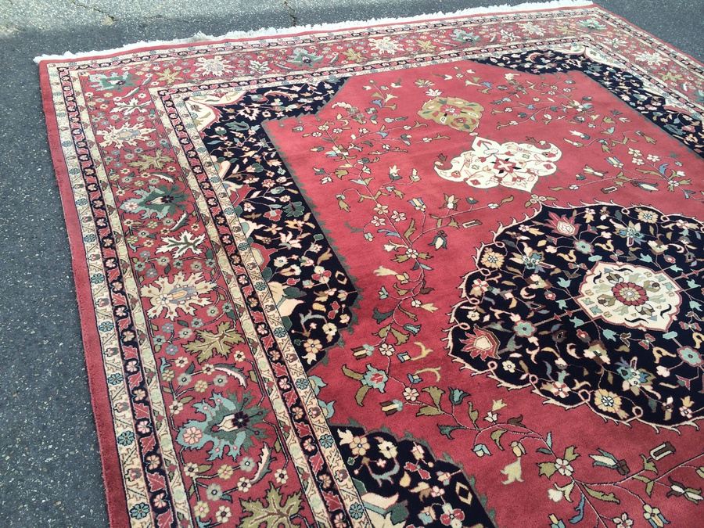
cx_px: 352
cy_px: 264
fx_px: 610
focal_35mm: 30
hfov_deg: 60.0
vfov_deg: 46.8
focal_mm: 4.12
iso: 40
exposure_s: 1/570
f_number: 2.2
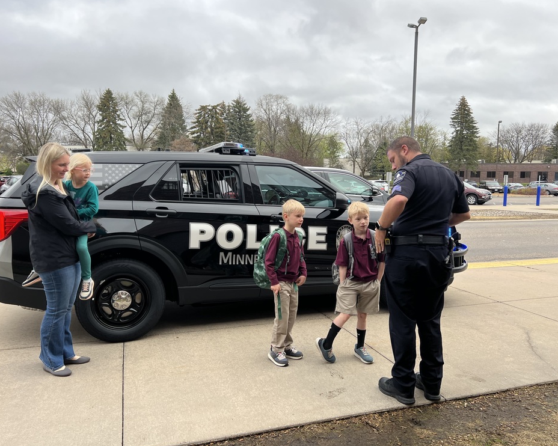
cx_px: 263
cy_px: 219
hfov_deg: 62.2
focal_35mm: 28
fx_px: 462
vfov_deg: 51.5
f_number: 1.5
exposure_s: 1/533
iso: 50
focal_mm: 5.7
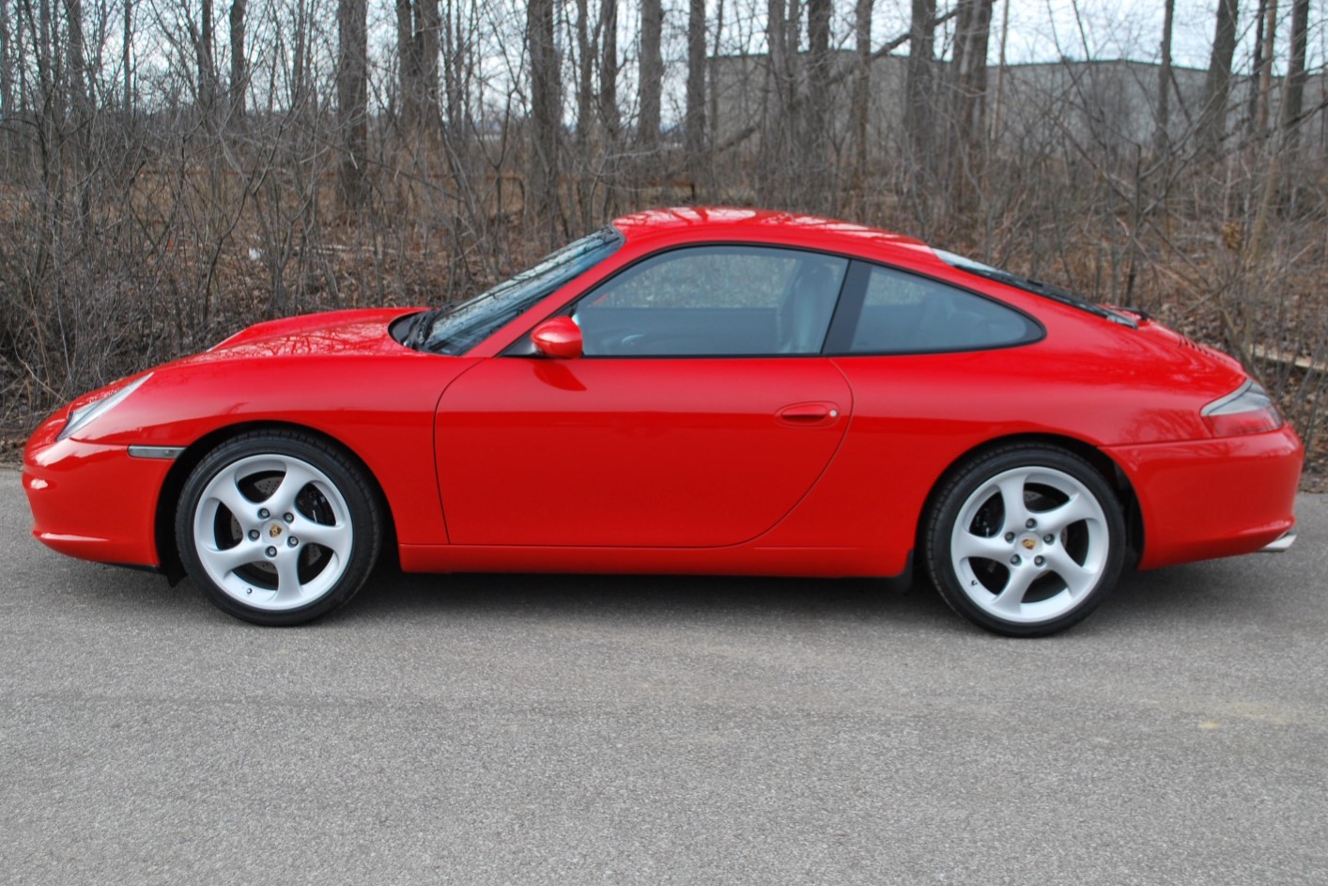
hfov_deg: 53.1
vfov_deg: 36.9
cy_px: 443
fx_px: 1328
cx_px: 664
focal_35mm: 36
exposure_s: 1/125
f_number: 5.6
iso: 200
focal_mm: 24
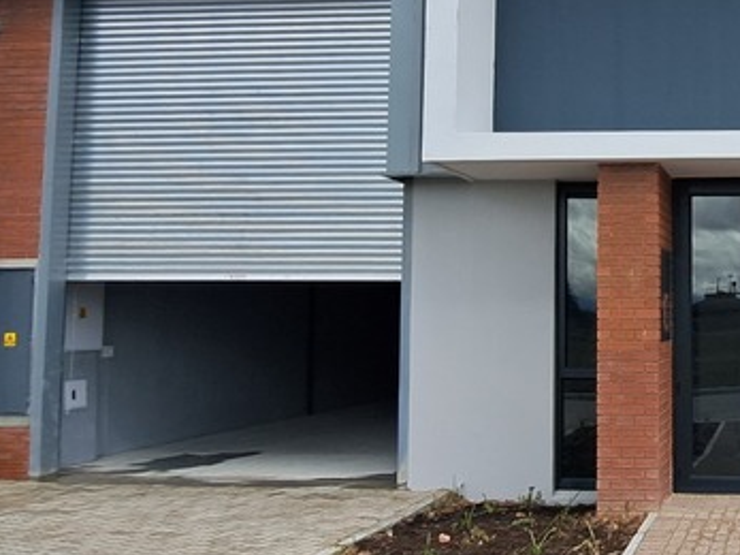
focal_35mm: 45
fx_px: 962
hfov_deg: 38.2
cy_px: 252
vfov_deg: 32.1
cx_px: 712
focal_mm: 1.74
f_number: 2.2
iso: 50
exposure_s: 1/1241
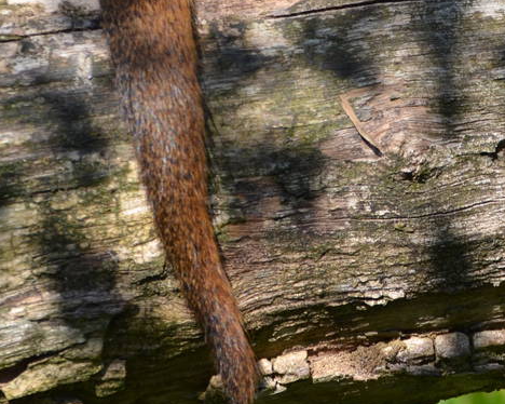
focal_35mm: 697
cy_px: -160
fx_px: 10407
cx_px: 464
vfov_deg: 2.2
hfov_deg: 2.8
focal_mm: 145
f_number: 5
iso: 400
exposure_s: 1/1600
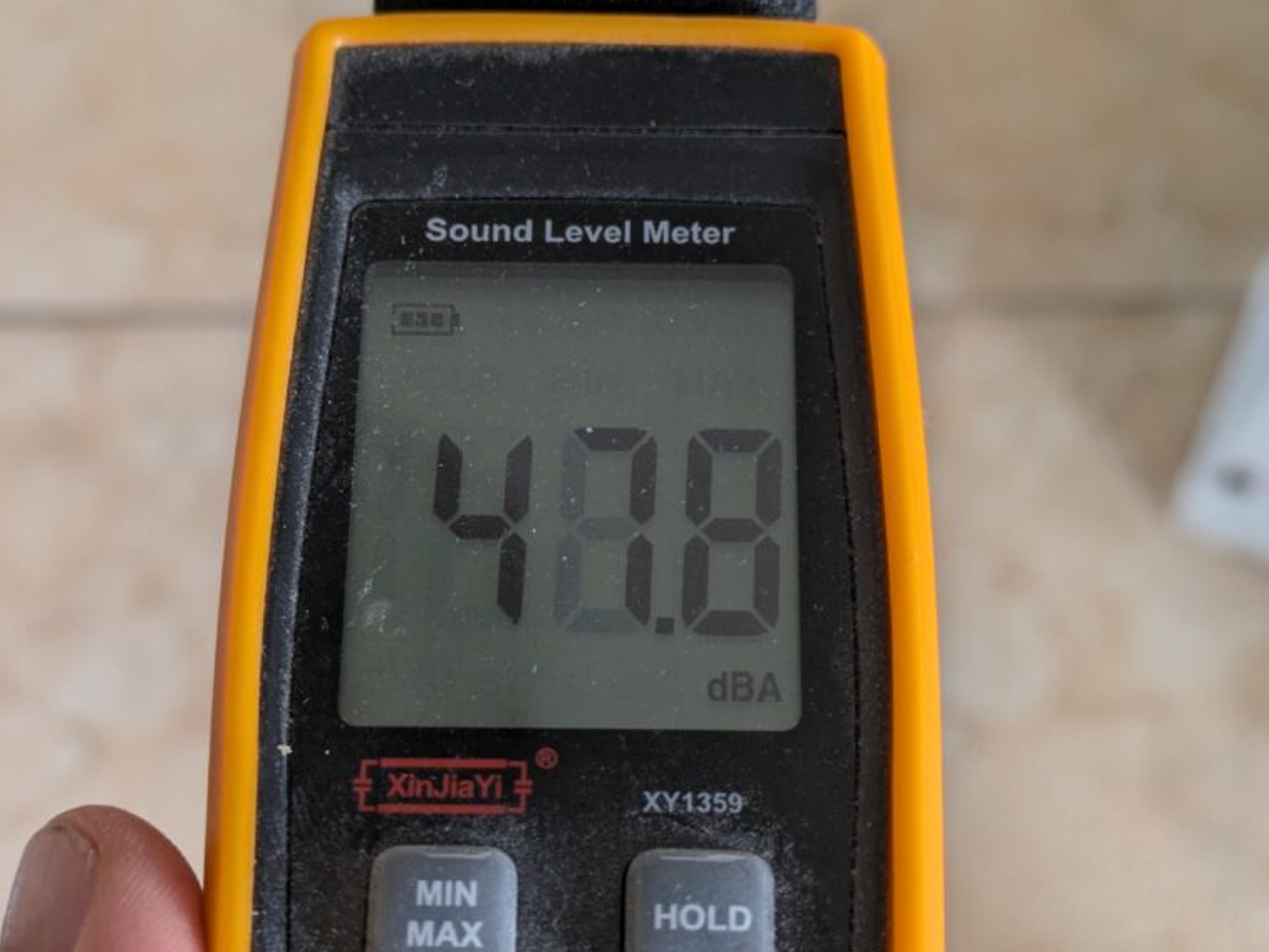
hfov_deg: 28.2
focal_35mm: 69
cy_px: 489
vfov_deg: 21.3
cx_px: 657
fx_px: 2530
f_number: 1.89
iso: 138
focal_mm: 5.43
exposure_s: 1/60
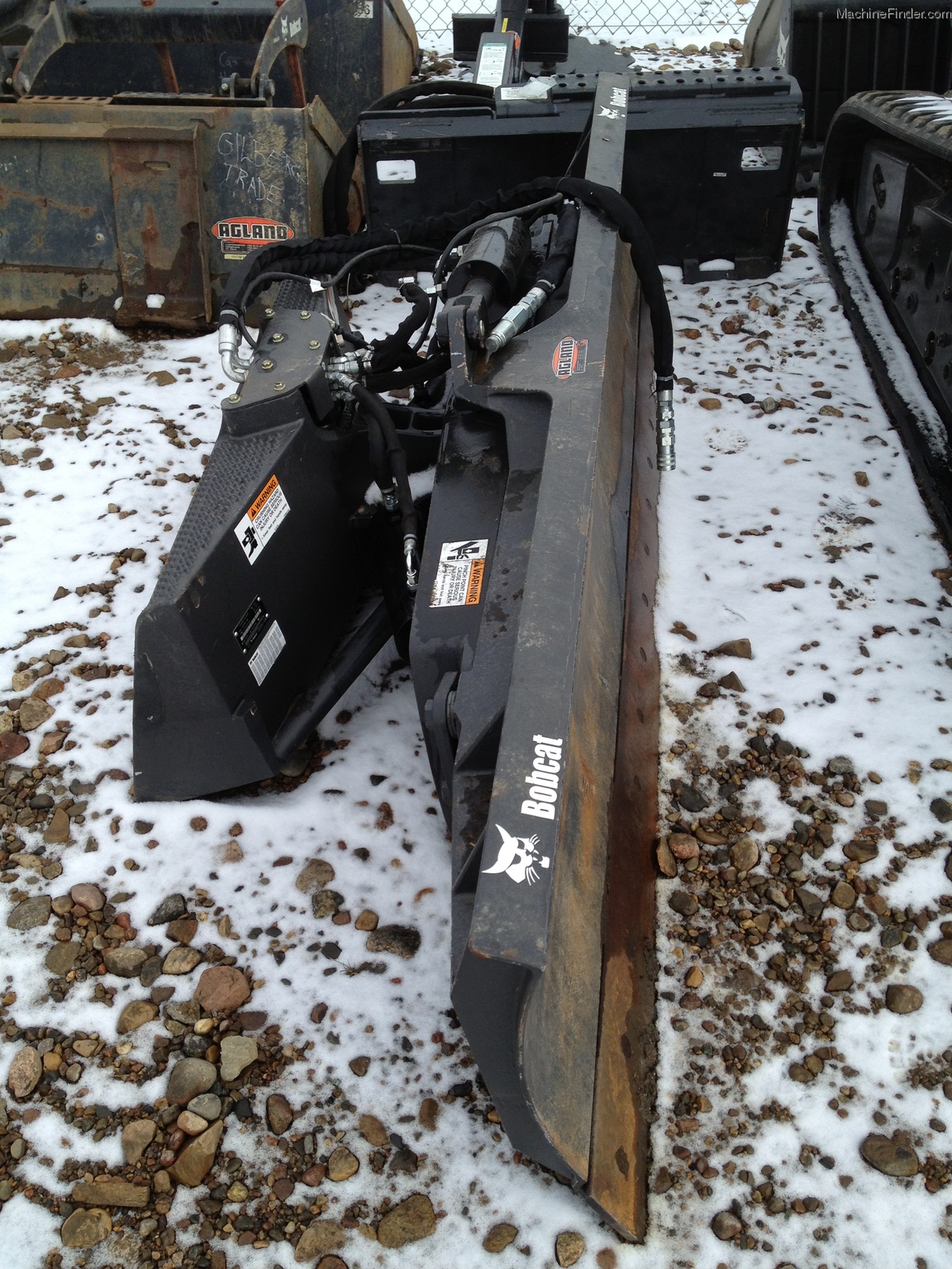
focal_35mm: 35
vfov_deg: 52.6
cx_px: 476
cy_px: 634
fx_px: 1283
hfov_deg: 40.7
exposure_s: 1/1672
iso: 50
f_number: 2.4
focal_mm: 4.28
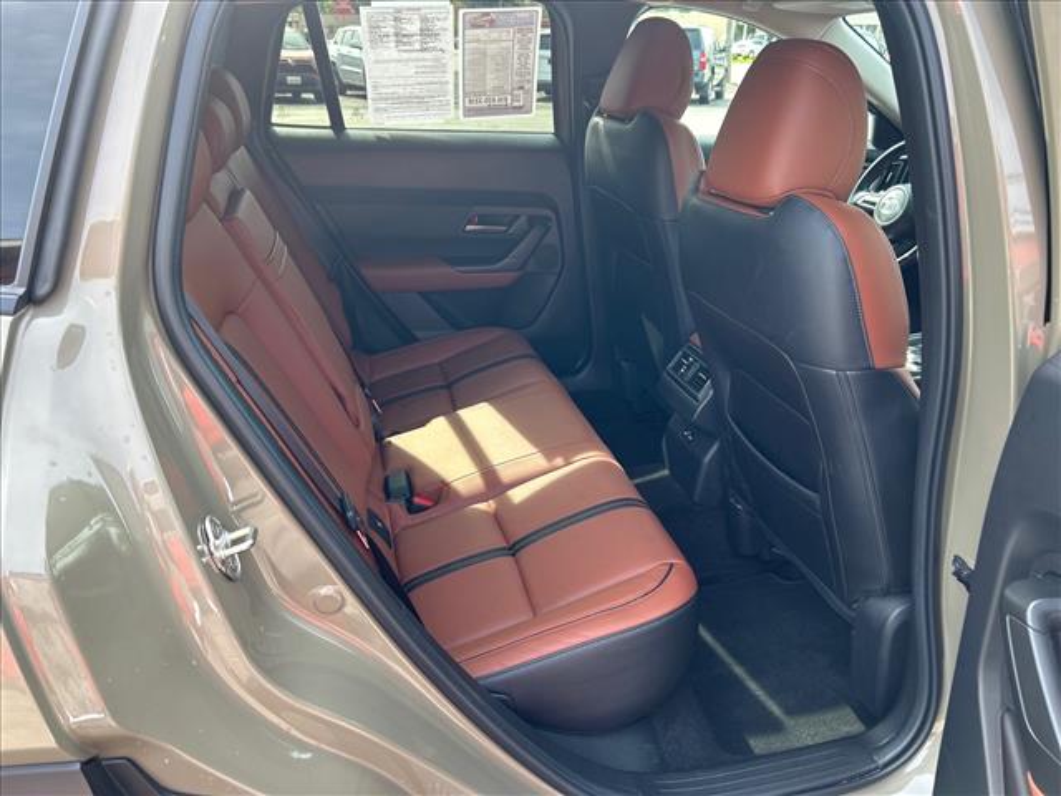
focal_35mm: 26
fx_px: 797
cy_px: 398
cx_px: 530
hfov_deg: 67.3
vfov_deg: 53.1
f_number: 1.5
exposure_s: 1/152
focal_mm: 5.7
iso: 40
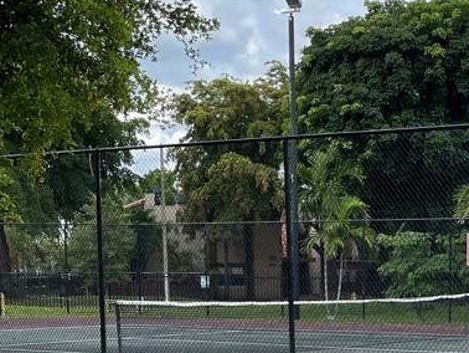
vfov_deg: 16.0
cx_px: 481
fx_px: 1193
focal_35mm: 88
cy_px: 450
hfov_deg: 21.4
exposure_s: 1/1238
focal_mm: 5.1
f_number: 1.6
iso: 32
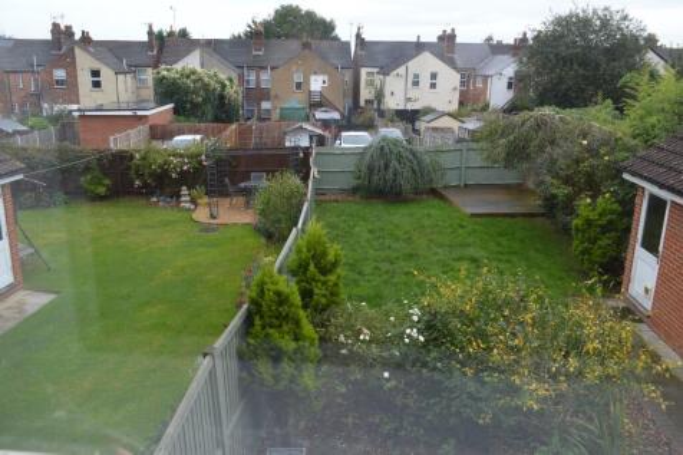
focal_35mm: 27
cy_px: 228
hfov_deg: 67.4
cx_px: 342
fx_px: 512
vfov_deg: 47.9
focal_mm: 18
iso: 200
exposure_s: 1/125
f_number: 5.6
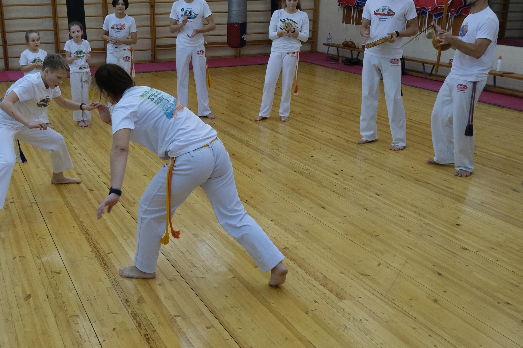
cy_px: 164
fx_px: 596
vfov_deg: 32.6
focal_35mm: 41
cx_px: 188
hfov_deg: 46.9
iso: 2000
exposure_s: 1/320
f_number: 4
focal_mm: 19.2
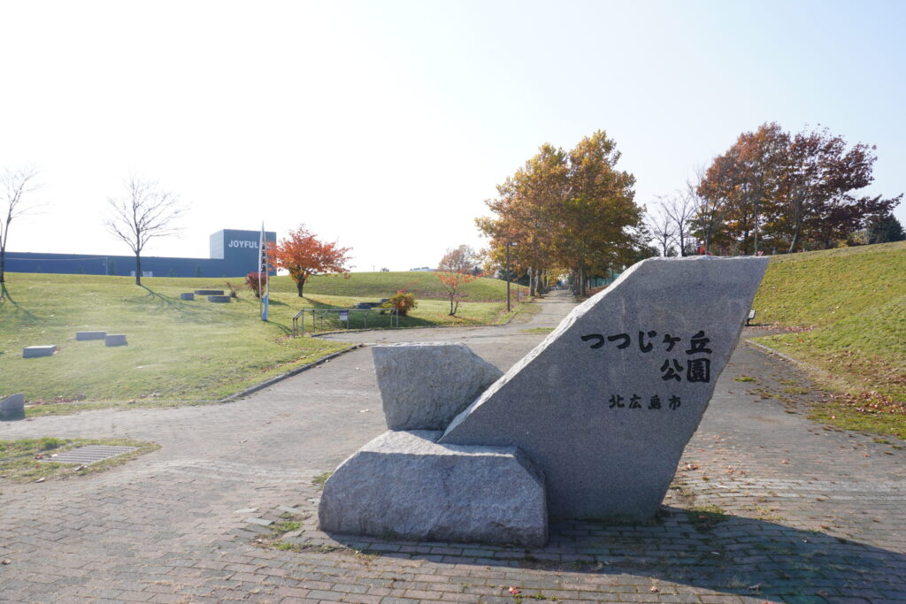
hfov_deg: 73.7
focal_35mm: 24
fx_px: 604
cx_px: 453
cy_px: 302
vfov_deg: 53.1
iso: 100
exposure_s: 1/160
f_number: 8
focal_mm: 16
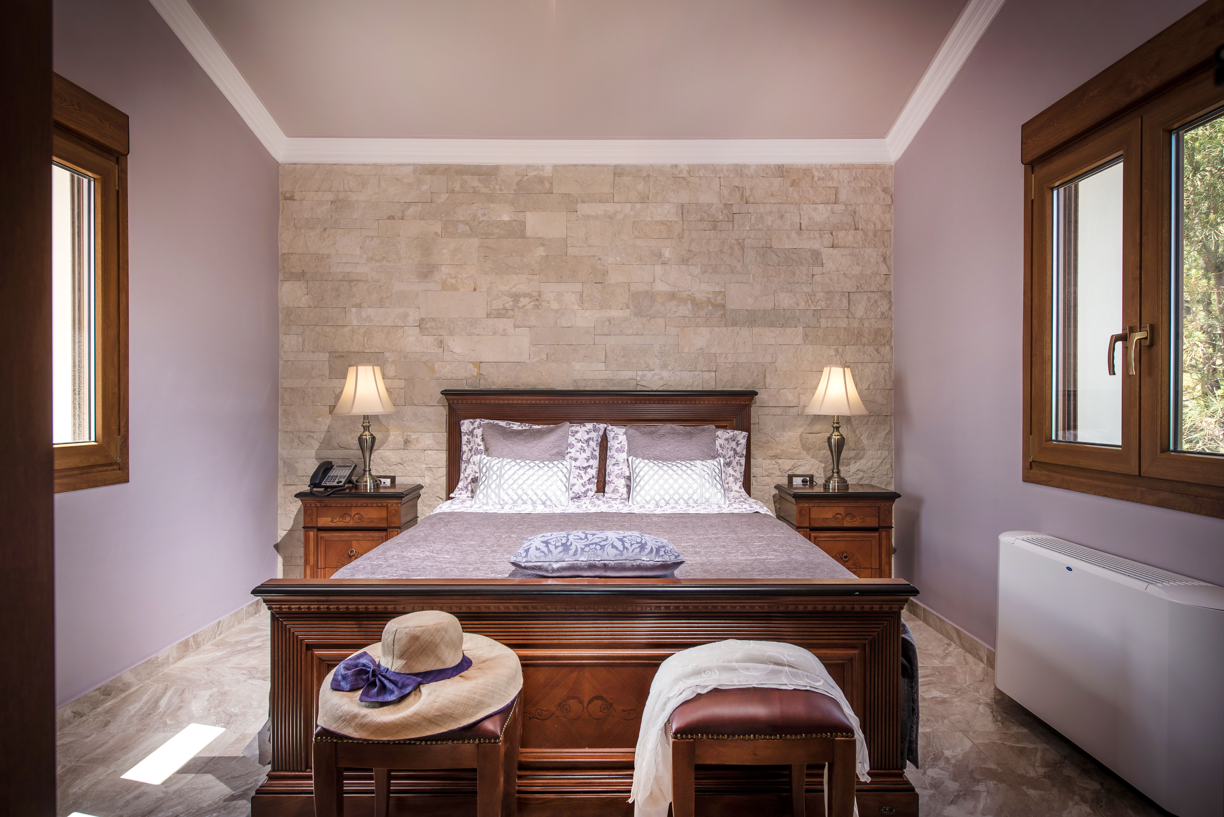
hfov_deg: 81.2
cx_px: 612
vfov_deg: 59.5
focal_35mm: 21
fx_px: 714
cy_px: 408
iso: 200
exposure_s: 1/60
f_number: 5.6
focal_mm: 21
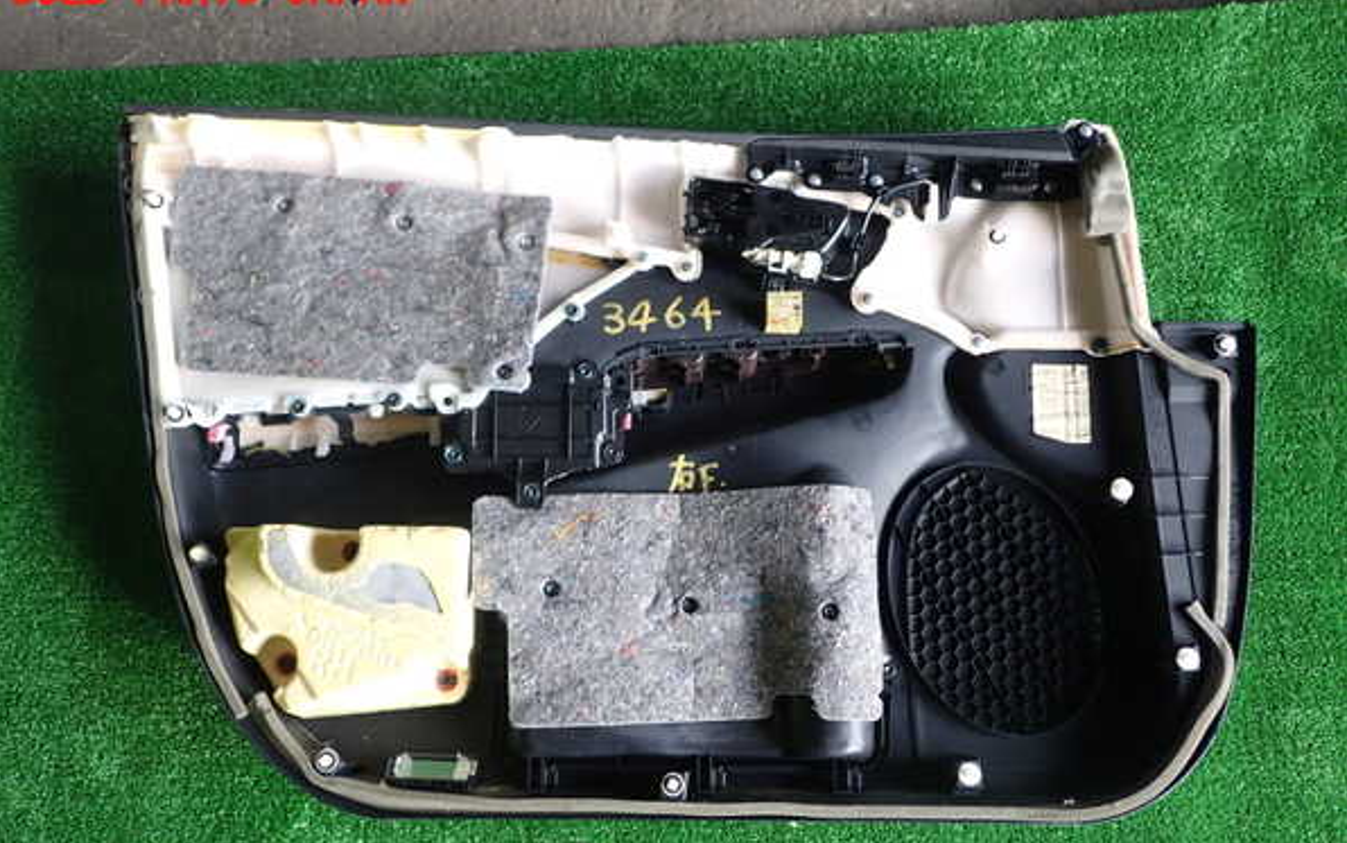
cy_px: 470
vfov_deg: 39.4
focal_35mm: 32
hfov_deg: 59.6
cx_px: 676
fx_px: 1175
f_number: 2.3
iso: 200
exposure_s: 1/40
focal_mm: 5.4
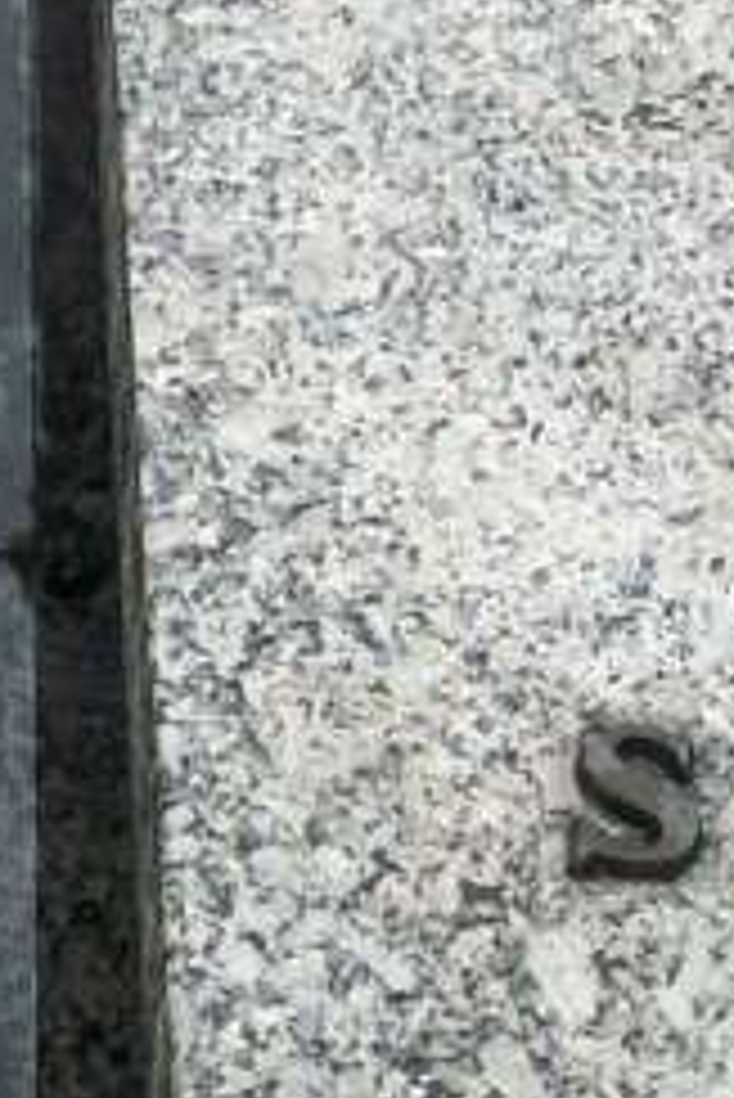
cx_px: -135
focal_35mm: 202
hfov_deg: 6.8
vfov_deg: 10.2
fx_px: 6169
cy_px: 306
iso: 80
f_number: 2.8
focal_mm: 6.2
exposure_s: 1/158
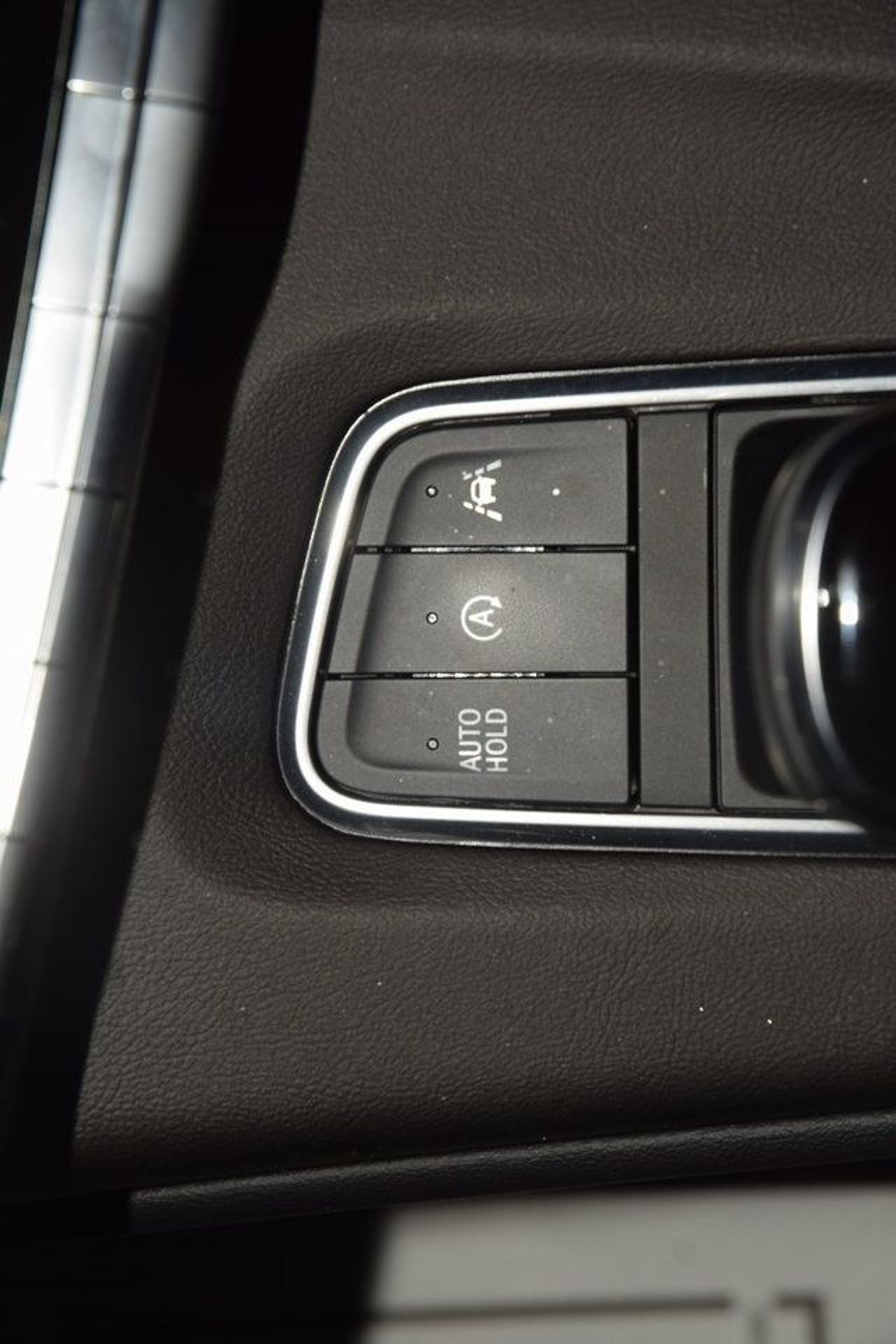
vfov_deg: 19.5
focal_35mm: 105
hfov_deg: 13.0
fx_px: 3920
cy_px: 672
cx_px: 448
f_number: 8
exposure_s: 1/125
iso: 100
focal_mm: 70
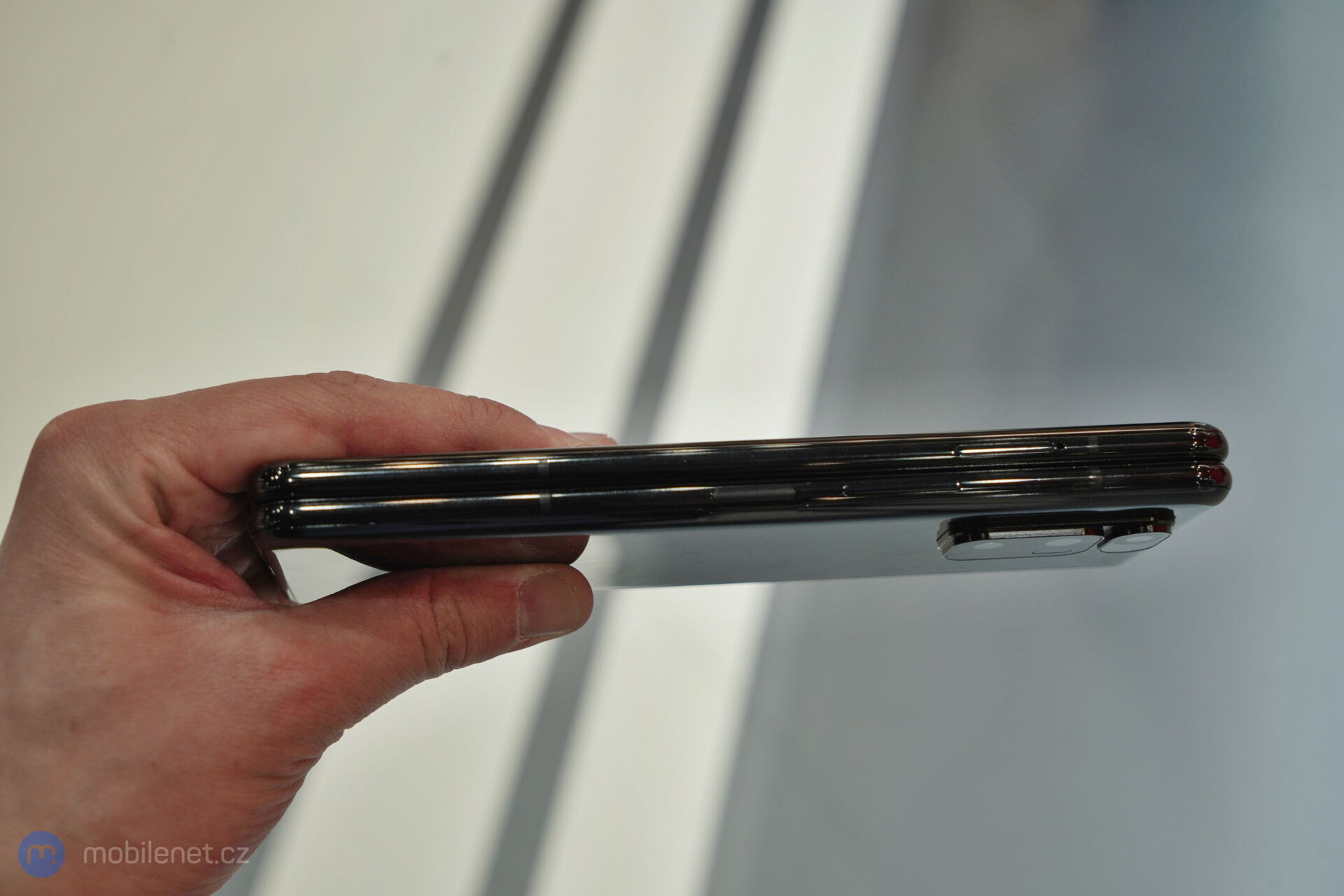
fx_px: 2053
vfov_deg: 24.6
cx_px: 672
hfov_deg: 36.2
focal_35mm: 55
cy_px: 448
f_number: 6.3
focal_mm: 55
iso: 500
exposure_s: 1/125
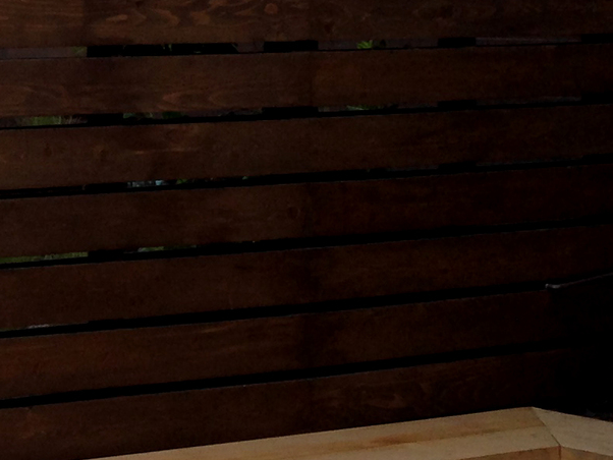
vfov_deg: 10.8
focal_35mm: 137
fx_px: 2427
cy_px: 22
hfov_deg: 12.9
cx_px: -532
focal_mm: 4.12
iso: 50
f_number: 2.4
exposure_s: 1/120
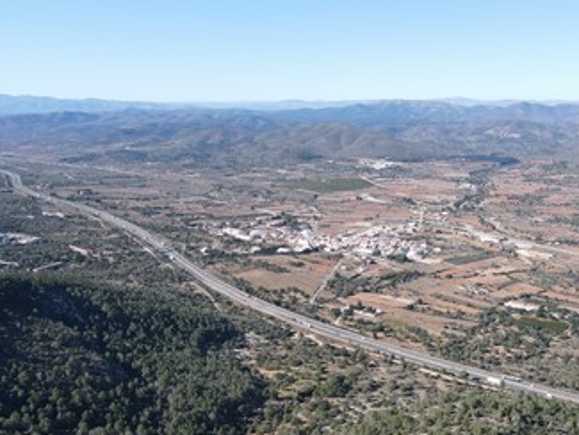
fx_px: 569
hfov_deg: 52.5
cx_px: 404
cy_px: 290
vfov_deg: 41.3
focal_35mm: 34
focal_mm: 4.5
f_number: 2.8
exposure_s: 1/350
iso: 100
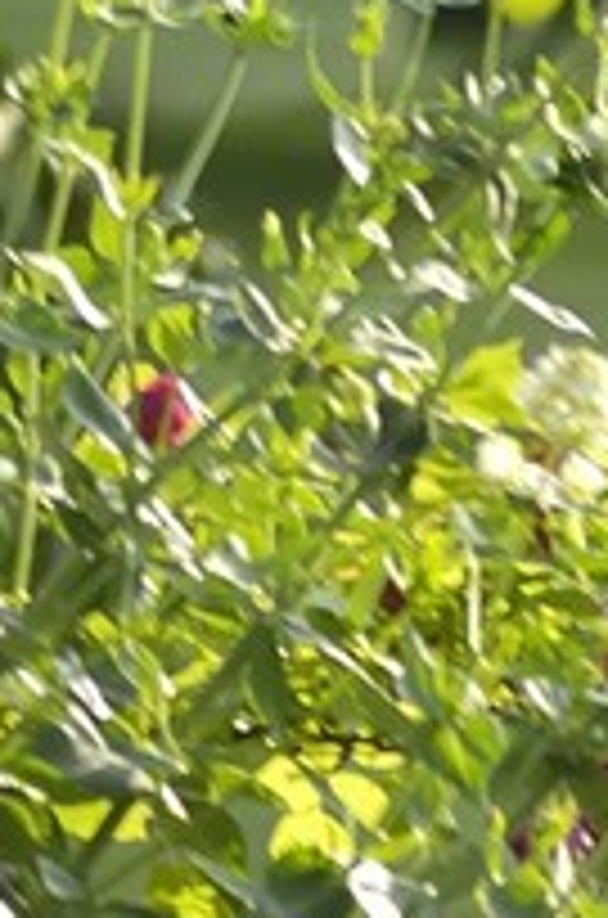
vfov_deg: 0.9
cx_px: -1531
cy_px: -1714
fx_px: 59987
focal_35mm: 2356
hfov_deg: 0.6
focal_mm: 200
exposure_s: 1/160
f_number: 3.8
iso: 100
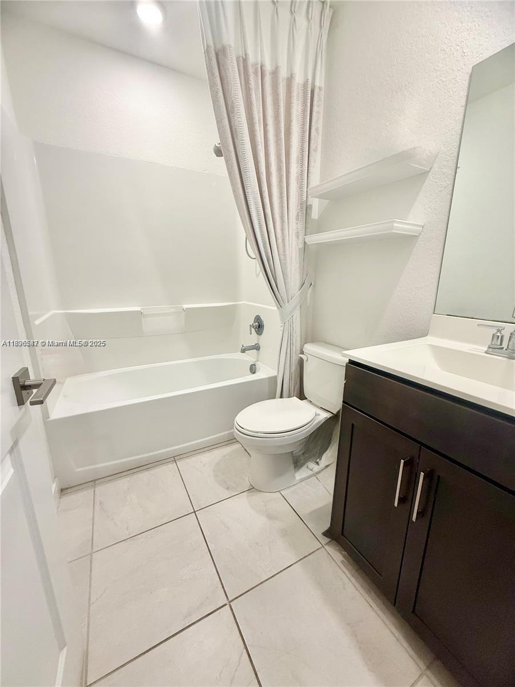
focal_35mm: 14
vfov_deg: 102.1
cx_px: 258
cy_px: 344
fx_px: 278
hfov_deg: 85.7
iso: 250
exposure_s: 1/120
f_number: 2.2
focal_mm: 2.22
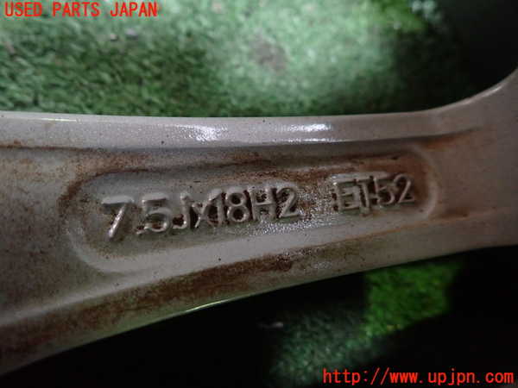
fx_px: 374
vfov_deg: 54.9
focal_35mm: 25
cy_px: 194
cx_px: 259
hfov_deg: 69.4
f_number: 2
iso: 800
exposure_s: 1/30
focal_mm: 4.5
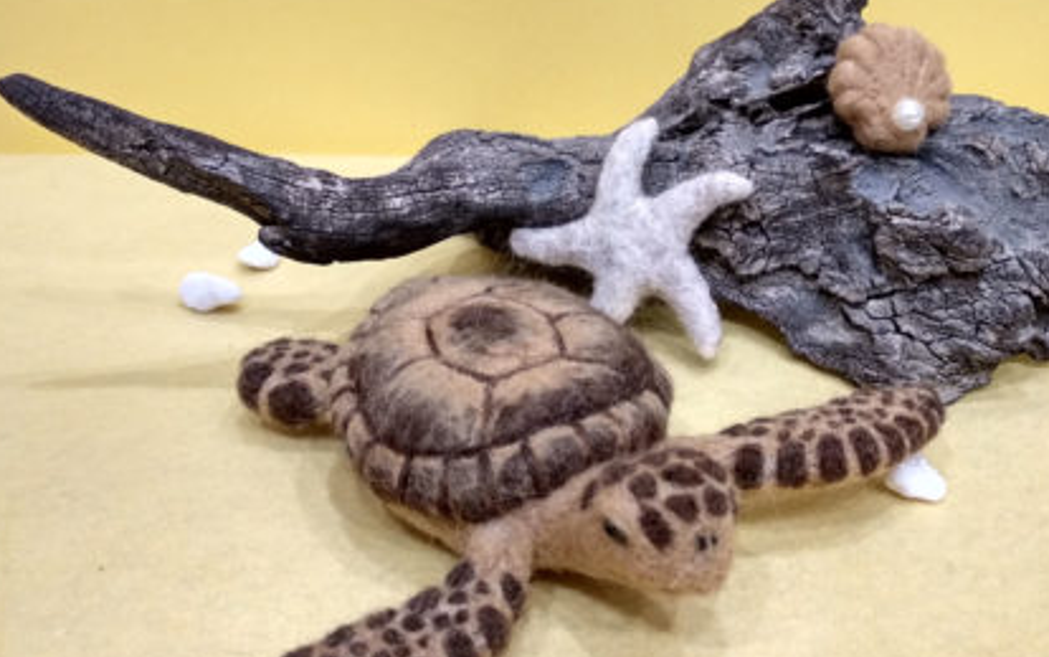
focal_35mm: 30
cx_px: 555
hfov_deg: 62.8
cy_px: 370
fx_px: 858
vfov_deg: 41.8
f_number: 2.2
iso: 640
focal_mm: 3.81
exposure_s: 1/25
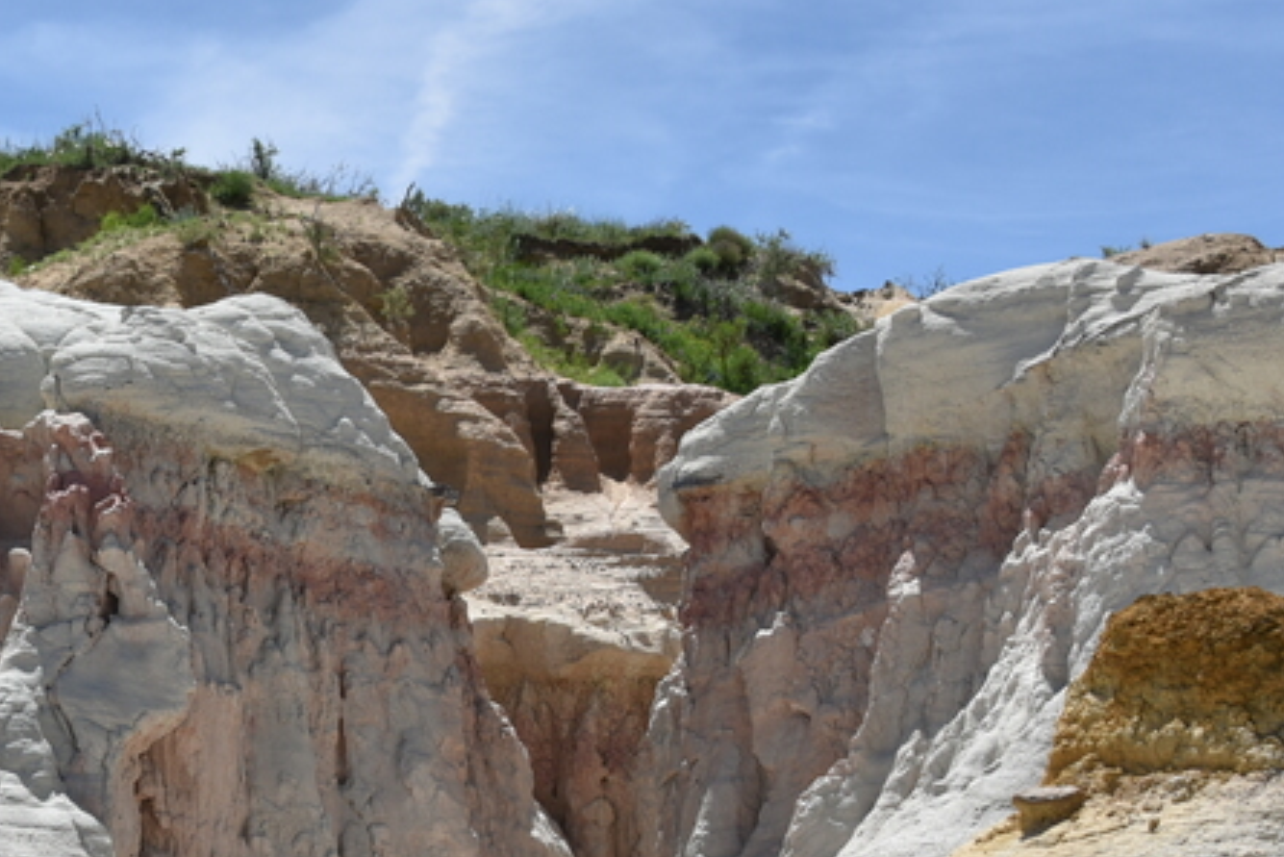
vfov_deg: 11.8
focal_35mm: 115
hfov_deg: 17.5
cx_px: 130
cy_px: 770
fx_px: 4103
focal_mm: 40
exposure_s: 1/320
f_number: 9
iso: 100
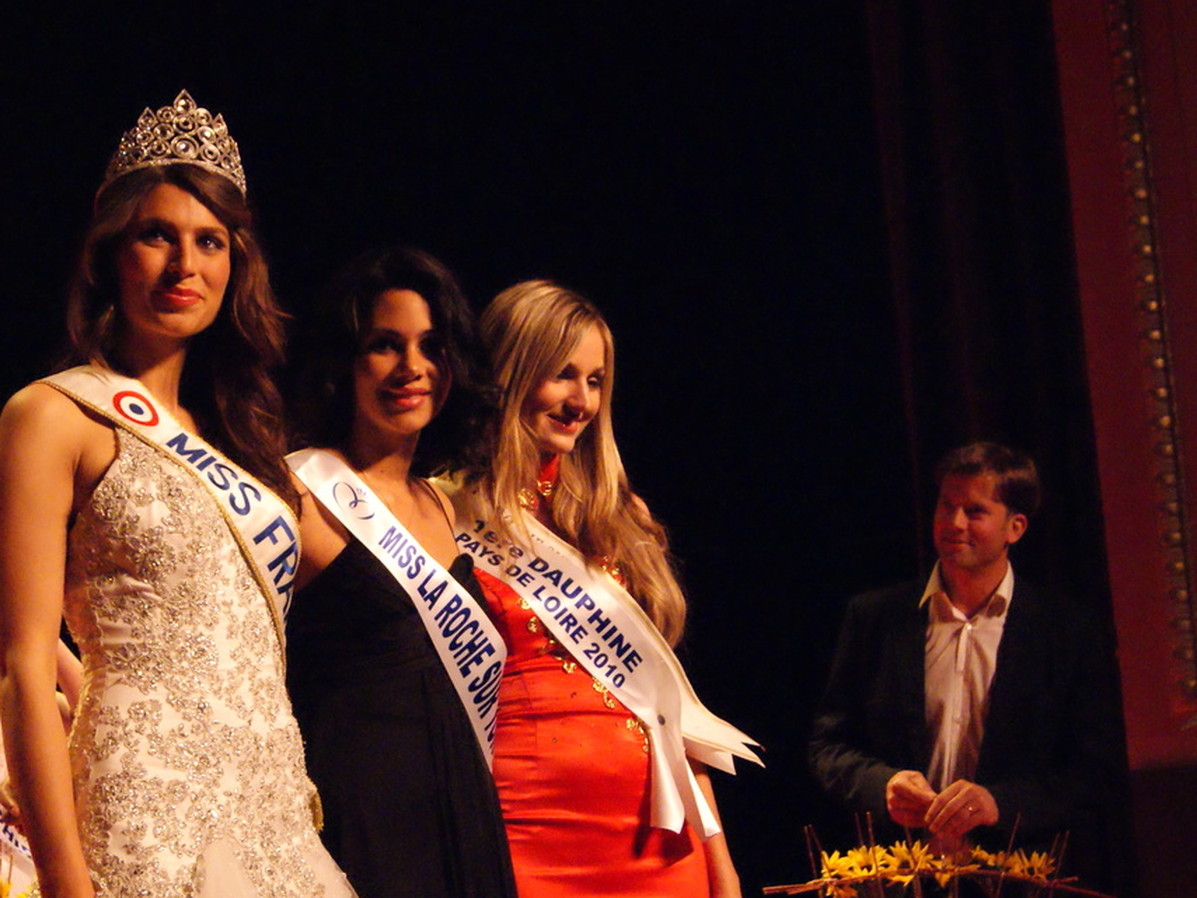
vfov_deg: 19.5
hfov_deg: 25.6
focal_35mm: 76
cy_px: 509
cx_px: 391
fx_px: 2619
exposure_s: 1/125
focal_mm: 35
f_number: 5.6
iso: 3200
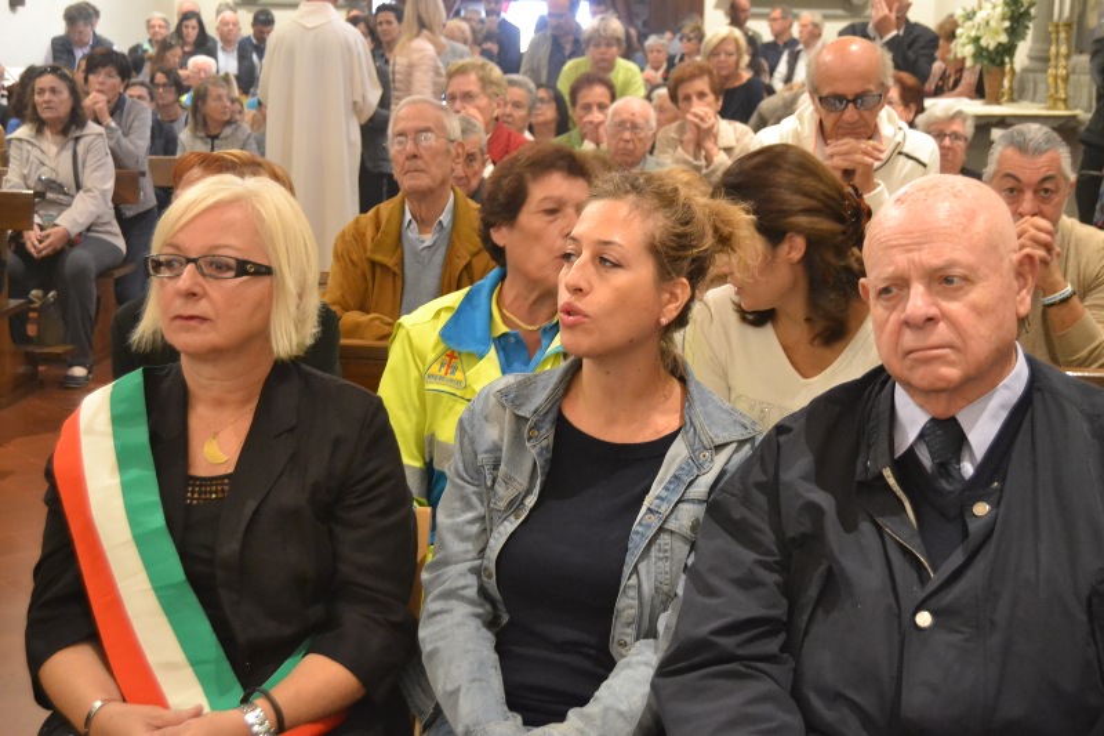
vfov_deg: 23.8
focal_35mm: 57
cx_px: 552
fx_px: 1748
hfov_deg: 35.1
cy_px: 368
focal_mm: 38
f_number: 4.8
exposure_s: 1/25
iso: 3200
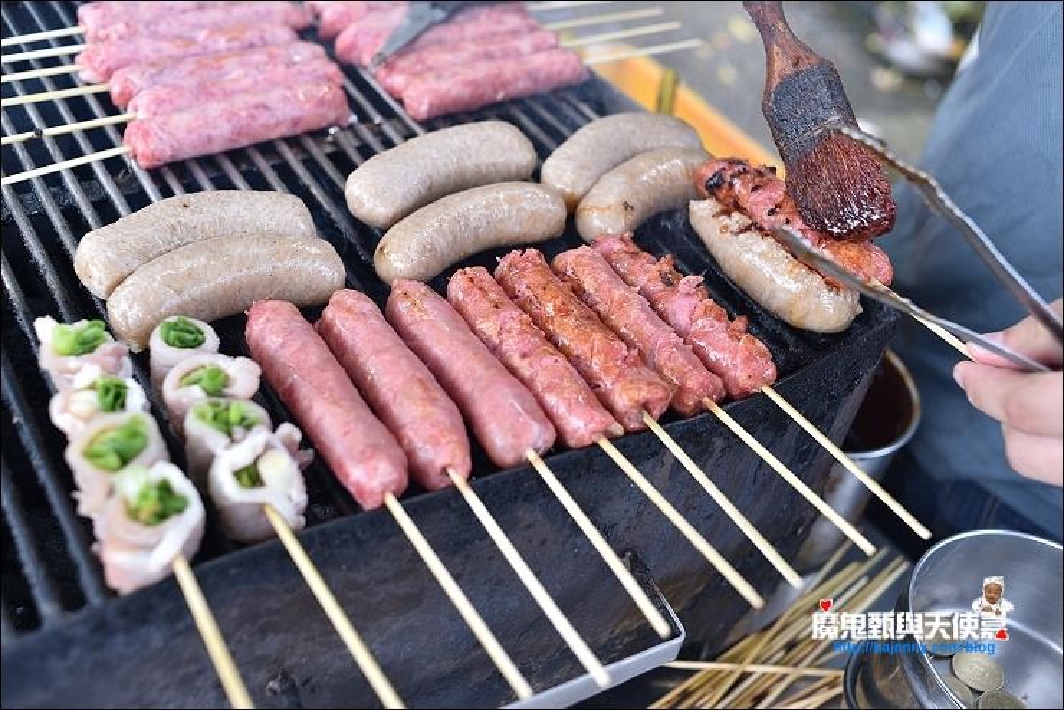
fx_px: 1035
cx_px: 532
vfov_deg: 37.9
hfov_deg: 54.4
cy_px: 355
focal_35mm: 35
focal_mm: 35
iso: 400
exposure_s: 1/320
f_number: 4
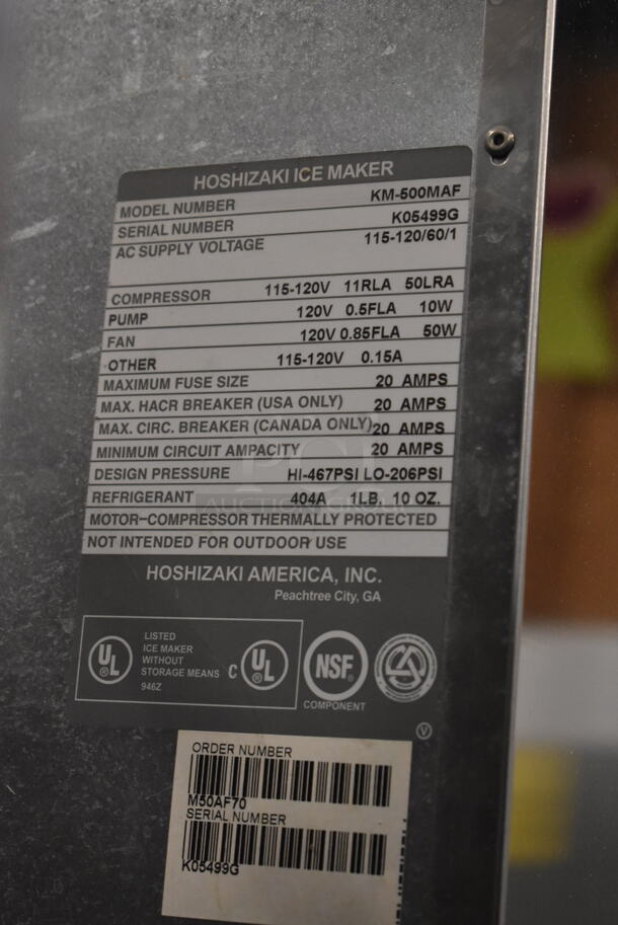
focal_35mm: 82
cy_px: 462
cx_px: 309
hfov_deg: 16.6
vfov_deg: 24.6
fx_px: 2121
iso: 2800
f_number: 5.6
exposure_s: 1/125
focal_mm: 55
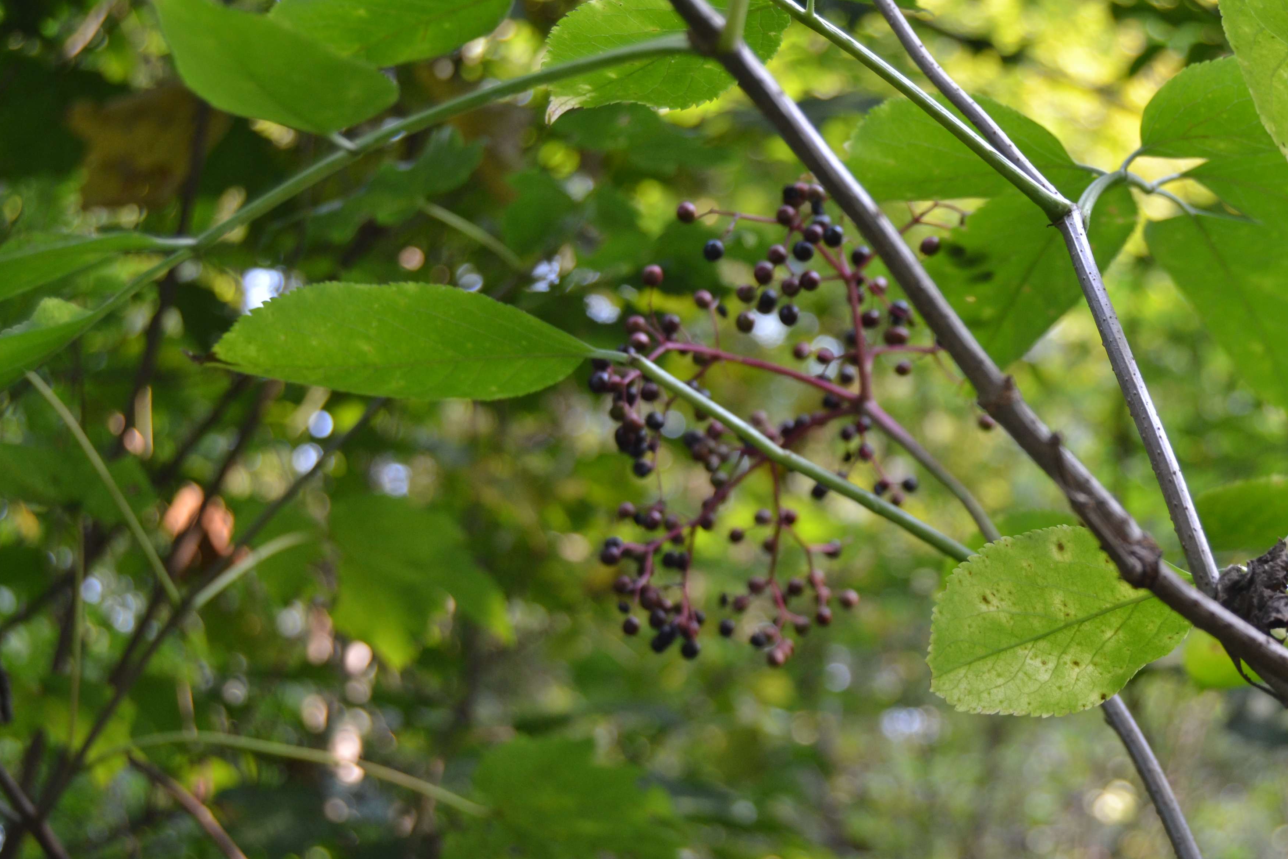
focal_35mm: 75
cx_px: 797
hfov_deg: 26.9
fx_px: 2683
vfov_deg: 18.2
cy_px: 435
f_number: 4.8
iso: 400
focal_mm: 38
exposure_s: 1/100
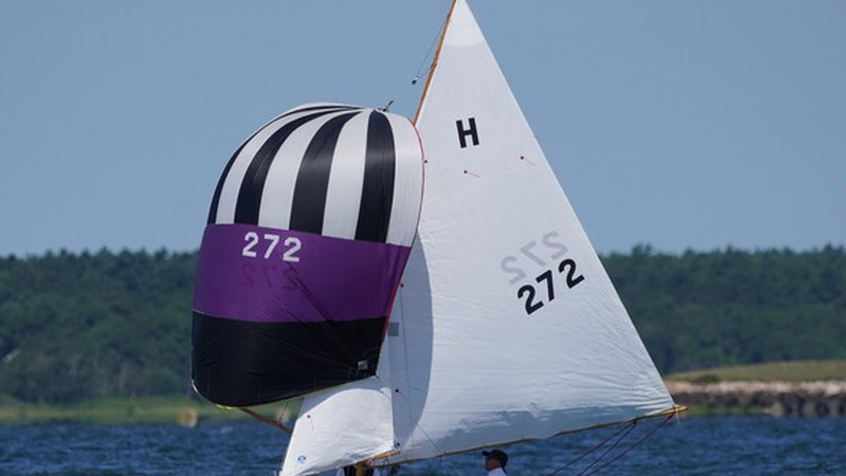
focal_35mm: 900
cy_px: 265
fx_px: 20187
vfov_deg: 1.4
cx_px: 401
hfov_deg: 2.4
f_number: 6.3
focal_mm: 421
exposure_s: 1/1600
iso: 160
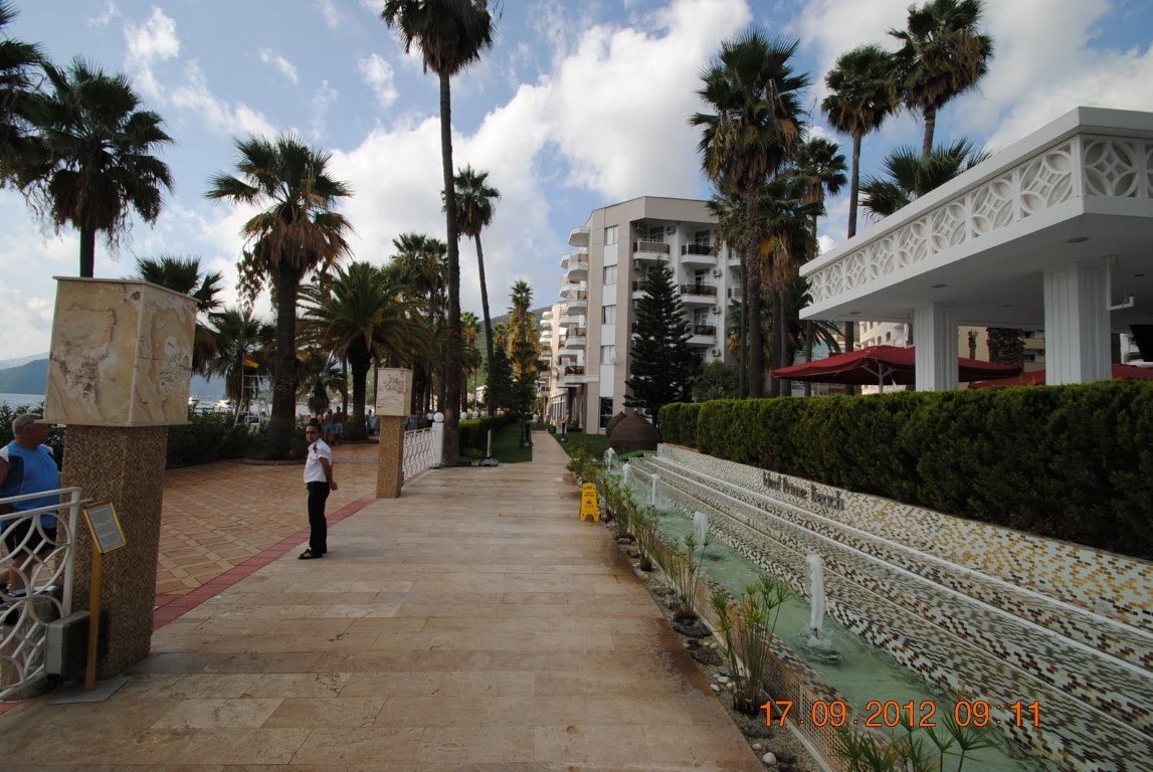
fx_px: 481
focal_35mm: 15
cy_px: 386
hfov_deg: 100.3
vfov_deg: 77.5
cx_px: 576
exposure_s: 1/200
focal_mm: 10
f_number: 9
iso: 100
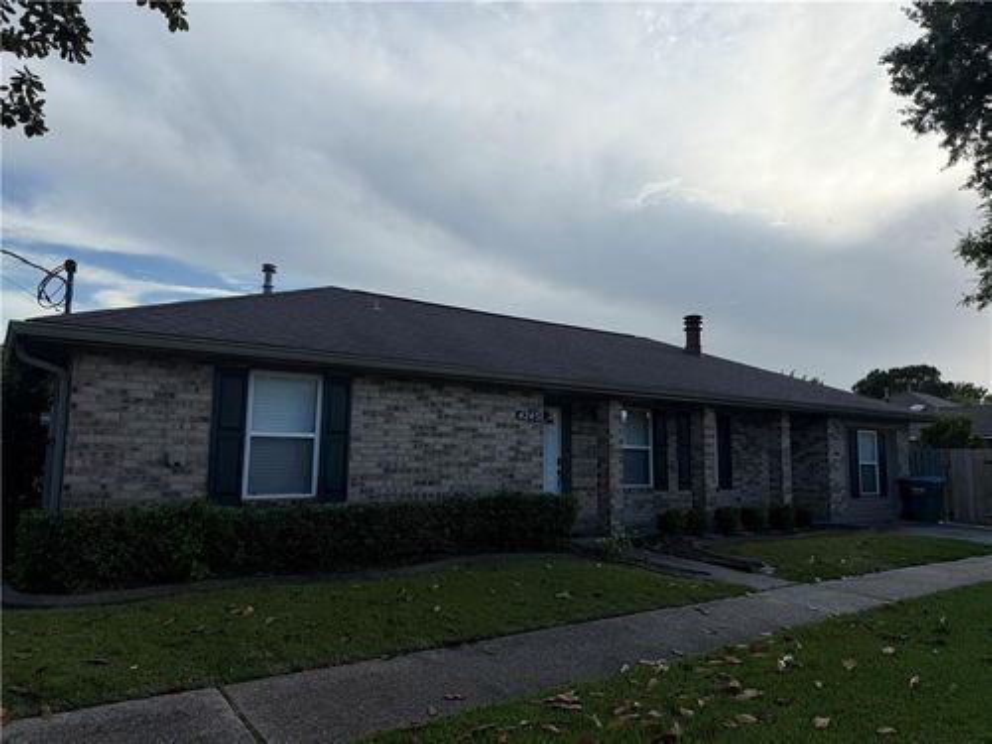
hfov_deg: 71.6
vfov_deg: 56.8
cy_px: 372
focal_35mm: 24
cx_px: 496
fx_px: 688
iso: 80
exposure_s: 1/4673
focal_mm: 6.76
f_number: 1.78
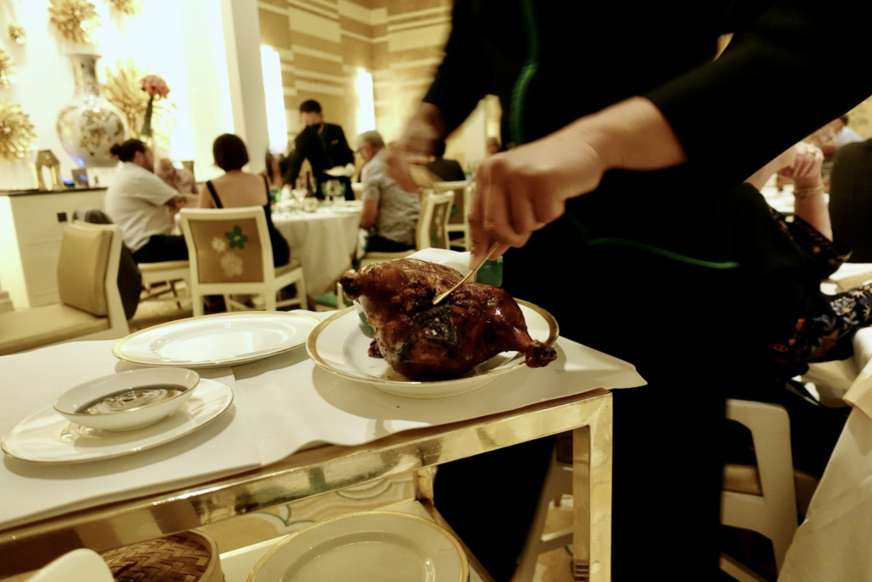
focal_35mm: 24
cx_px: 436
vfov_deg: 53.1
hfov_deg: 73.7
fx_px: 581
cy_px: 291
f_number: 1.8
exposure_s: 1/25
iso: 800
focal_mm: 8.8
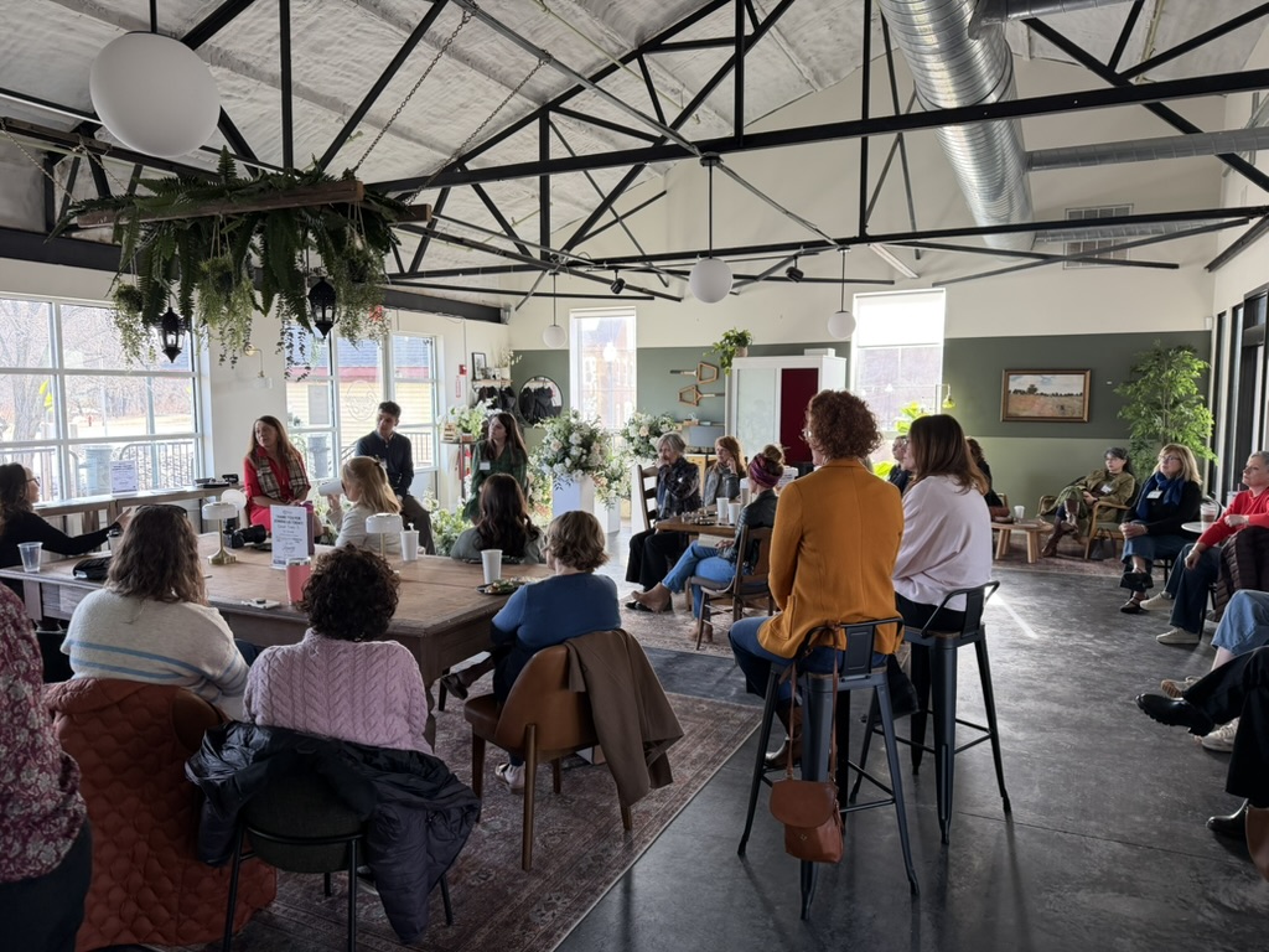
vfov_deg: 56.8
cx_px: 634
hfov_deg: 71.6
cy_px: 476
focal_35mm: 24
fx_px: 880
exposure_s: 1/121
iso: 160
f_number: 1.78
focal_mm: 6.76
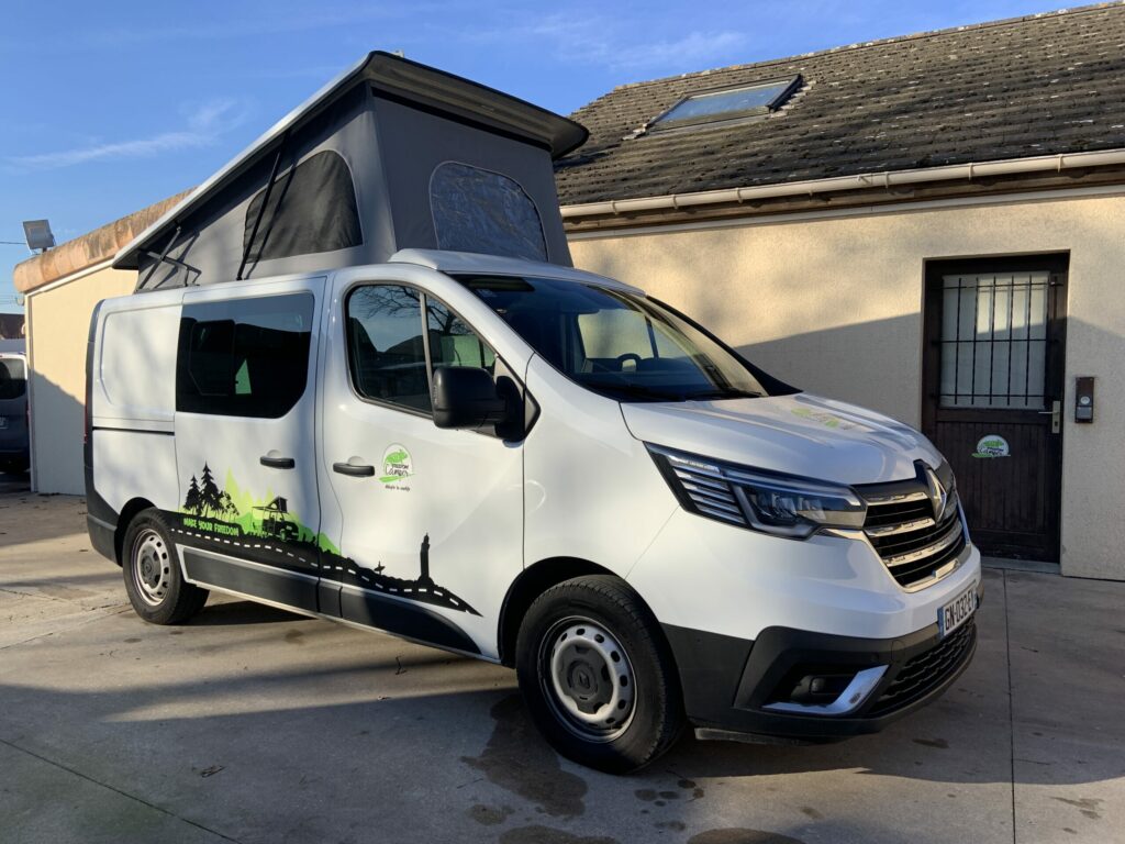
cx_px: 562
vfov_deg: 53.1
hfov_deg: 67.3
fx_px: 845
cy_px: 422
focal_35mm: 26
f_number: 1.8
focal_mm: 4.25
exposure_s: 1/1513
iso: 25
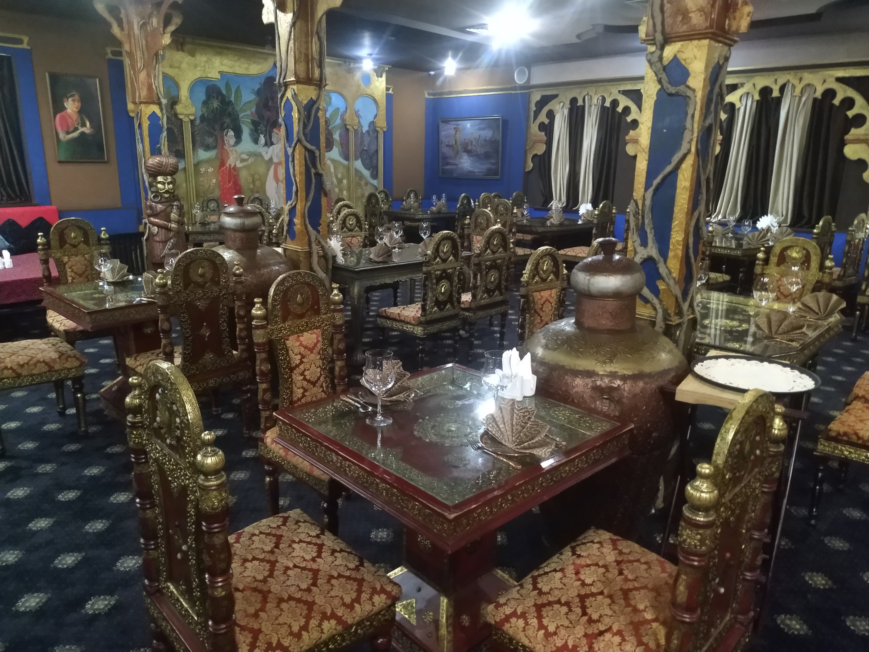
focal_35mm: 24
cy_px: 326
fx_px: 602
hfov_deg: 71.6
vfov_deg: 56.8
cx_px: 434
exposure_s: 1/13
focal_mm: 3.94
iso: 2000
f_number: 1.9
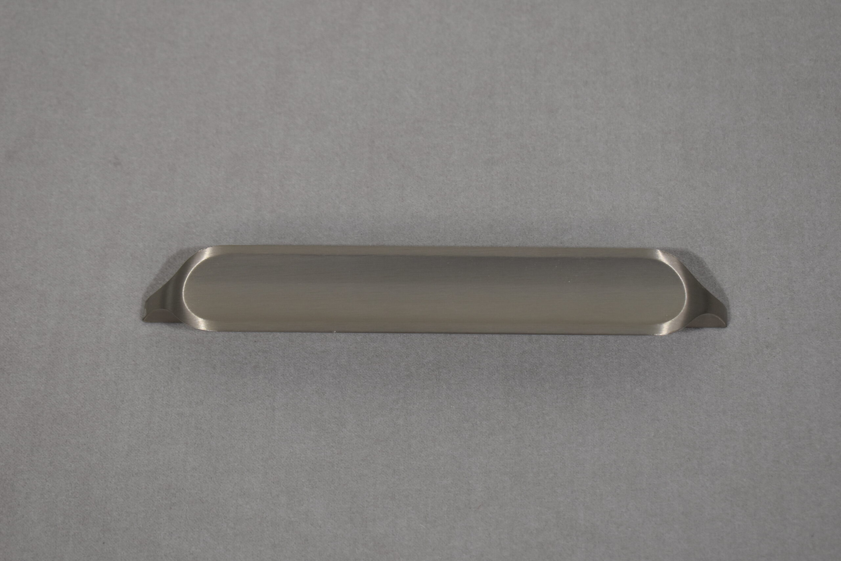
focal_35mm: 72
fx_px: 1682
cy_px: 280
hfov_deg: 28.1
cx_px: 420
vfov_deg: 18.9
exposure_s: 1/125
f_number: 5.3
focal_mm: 48
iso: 400
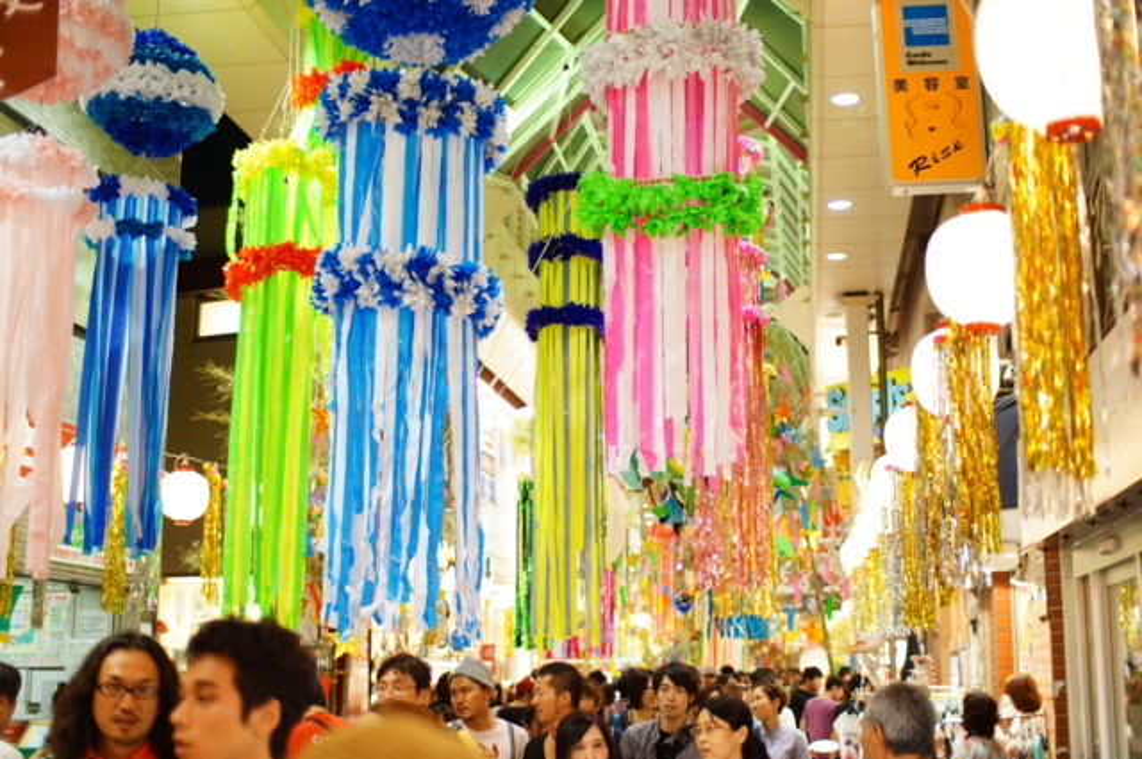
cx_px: 571
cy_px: 380
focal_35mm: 45
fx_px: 1426
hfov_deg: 43.7
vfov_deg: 29.8
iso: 800
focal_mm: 30
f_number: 1.4
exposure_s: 1/200
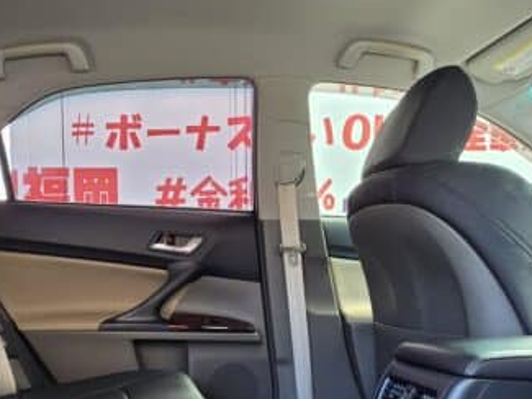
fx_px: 492
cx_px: 175
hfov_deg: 55.6
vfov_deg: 42.3
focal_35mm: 32
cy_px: 316
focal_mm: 2.2
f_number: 2.2
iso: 125
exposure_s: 1/50
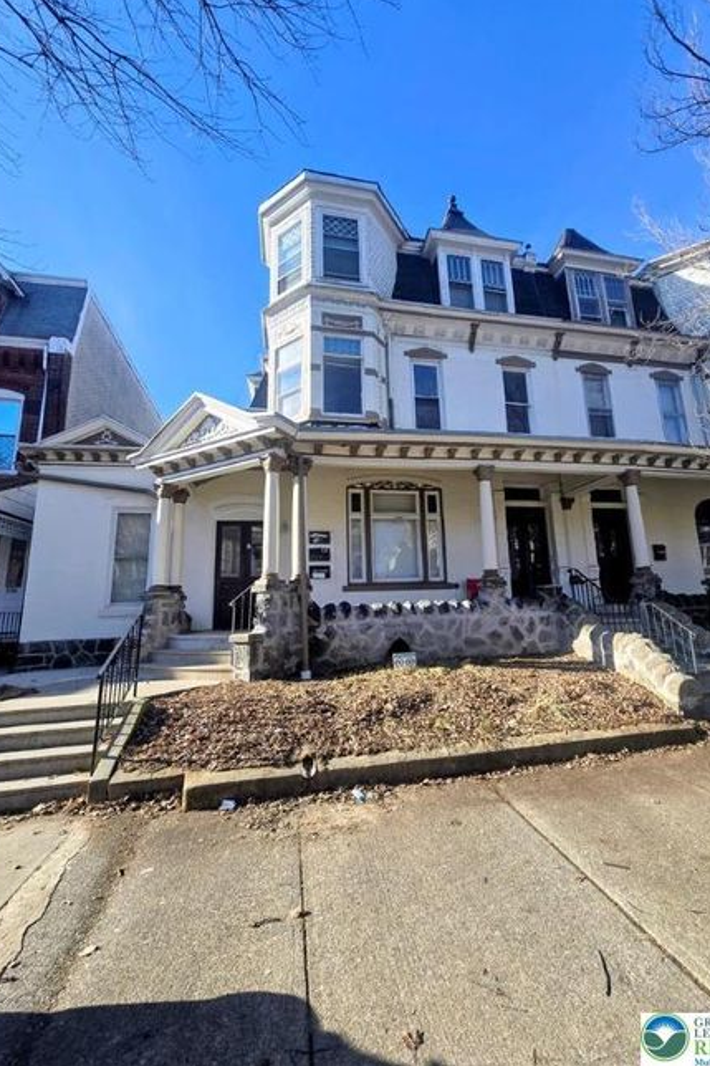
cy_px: 516
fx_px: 414
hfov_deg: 80.9
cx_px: 392
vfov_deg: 104.2
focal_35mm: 14
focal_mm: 2.2
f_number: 2.2
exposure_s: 1/1019
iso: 50
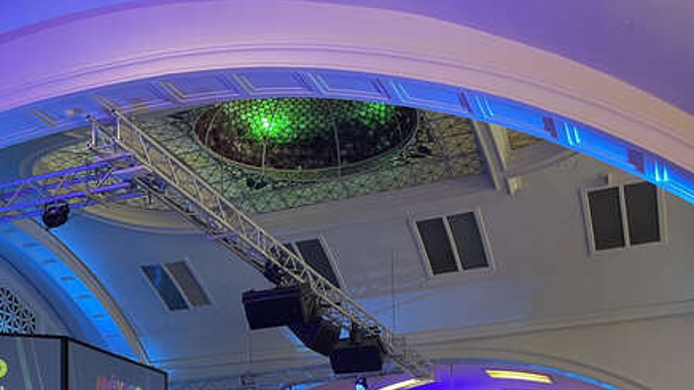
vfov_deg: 21.5
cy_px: 460
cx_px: 213
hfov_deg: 39.2
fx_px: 957
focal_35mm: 52
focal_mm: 4.2
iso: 320
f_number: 1.6
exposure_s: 1/60
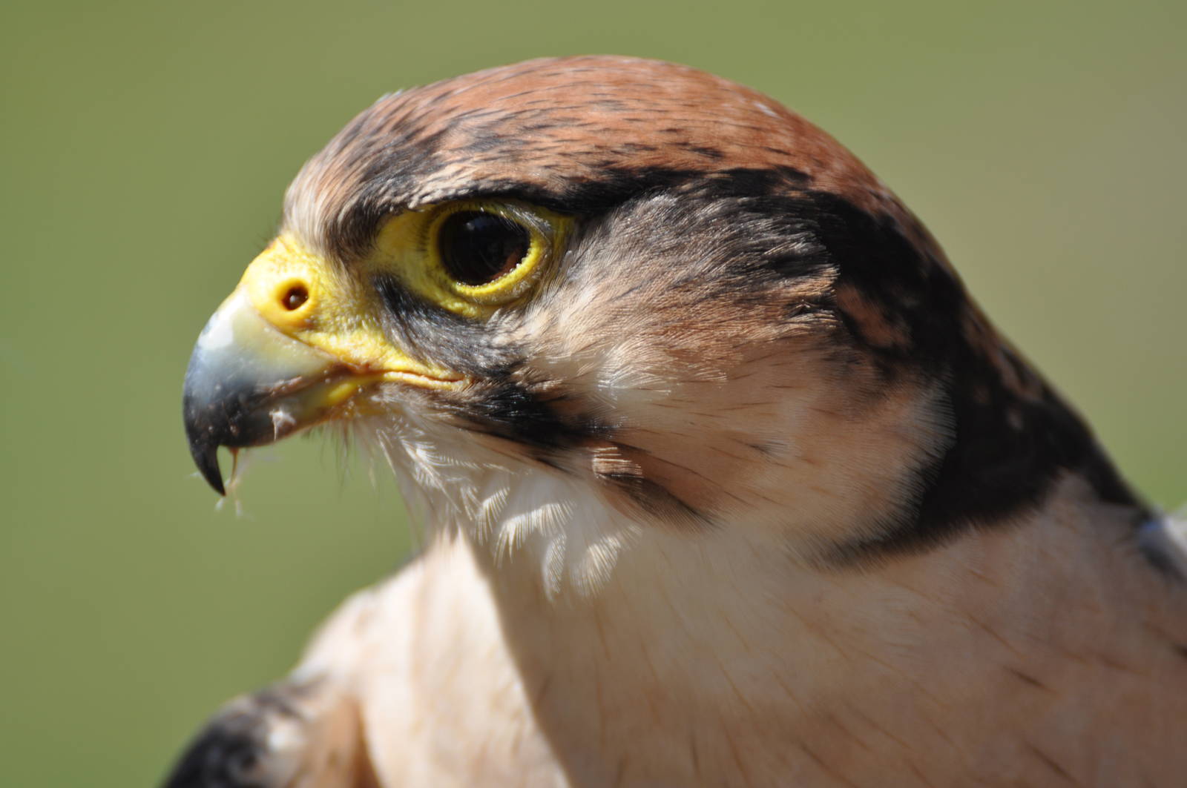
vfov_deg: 3.8
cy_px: 394
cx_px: 594
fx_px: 11857
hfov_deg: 5.7
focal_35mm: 360
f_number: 6.3
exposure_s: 1/640
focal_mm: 240
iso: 200
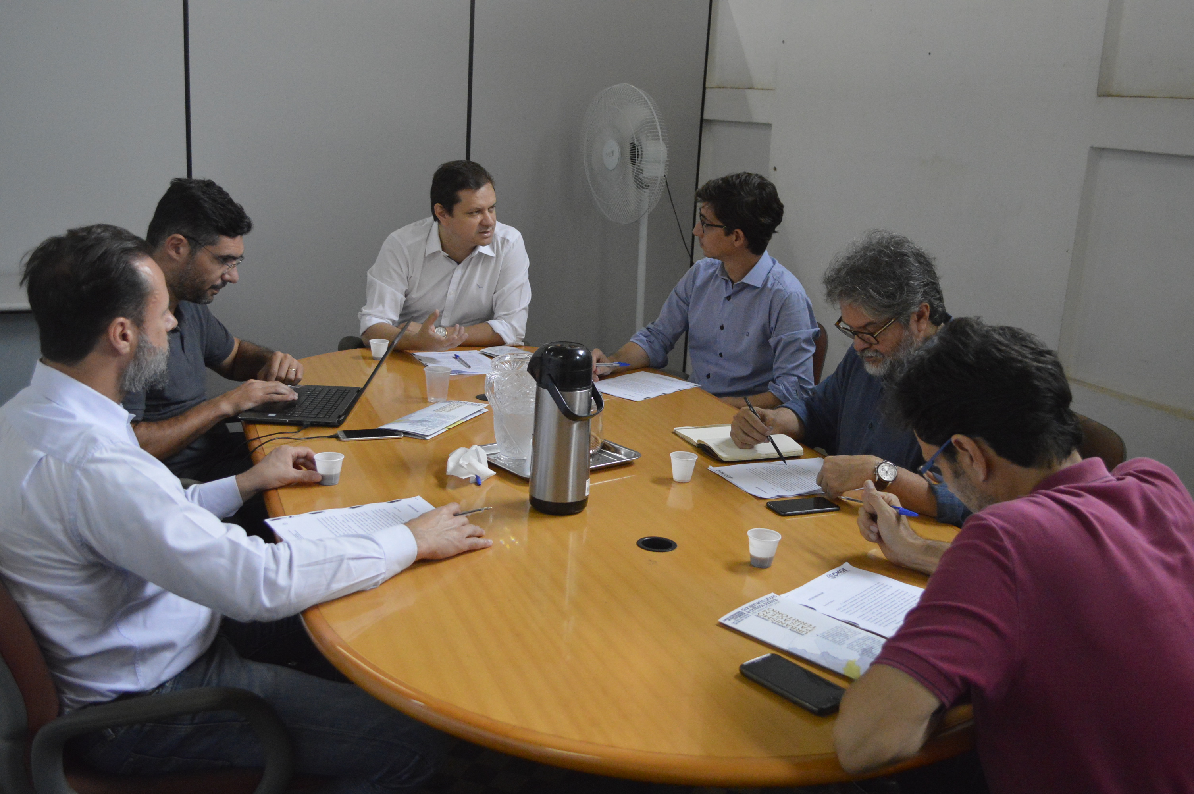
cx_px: 597
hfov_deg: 57.3
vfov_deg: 39.9
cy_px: 397
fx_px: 1094
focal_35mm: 33
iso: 3200
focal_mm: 22
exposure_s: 1/400
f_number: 3.8
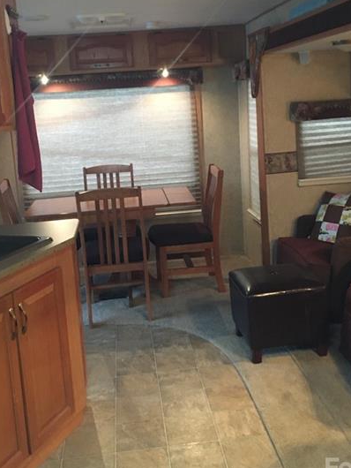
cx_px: 171
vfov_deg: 44.6
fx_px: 567
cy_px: 191
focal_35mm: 42
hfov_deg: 34.4
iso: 400
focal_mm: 4.15
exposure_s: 1/15
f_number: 2.2
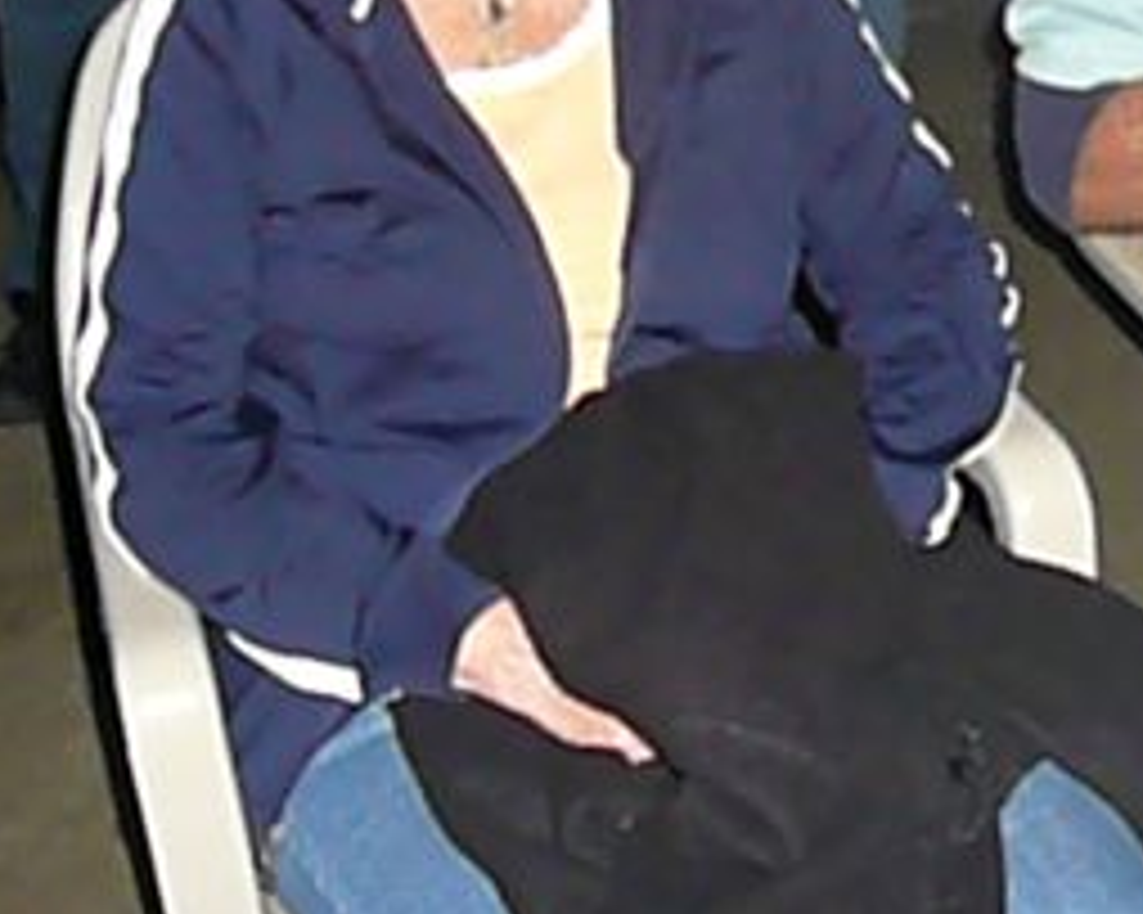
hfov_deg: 21.8
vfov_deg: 17.4
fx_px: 2908
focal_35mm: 86
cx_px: 999
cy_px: -41
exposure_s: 1/30
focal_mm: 5.2
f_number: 2.8
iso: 800
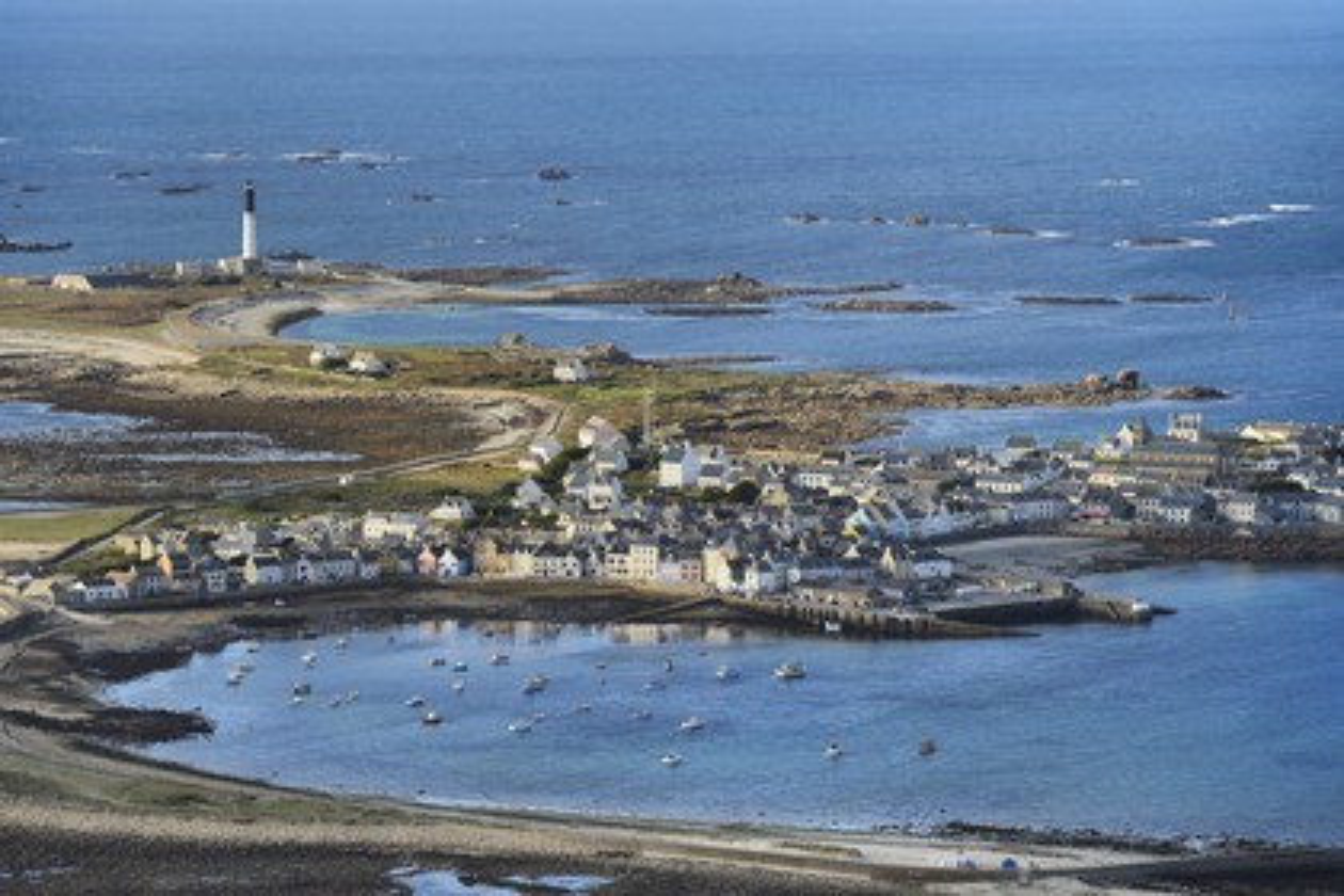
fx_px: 6160
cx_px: 672
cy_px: 448
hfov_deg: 12.5
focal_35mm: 165
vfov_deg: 8.3
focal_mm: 165
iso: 400
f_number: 7.1
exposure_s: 1/800
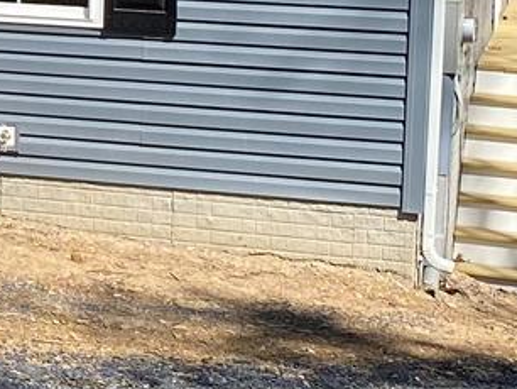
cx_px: -537
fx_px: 2601
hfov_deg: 10.4
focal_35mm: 174
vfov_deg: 8.4
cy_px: -95
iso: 32
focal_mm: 4.25
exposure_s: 1/2513
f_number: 1.8
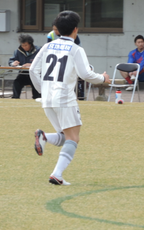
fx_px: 5043
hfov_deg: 1.6
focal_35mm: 804
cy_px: 116
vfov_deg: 2.6
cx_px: 113
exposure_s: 1/250
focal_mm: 98.1
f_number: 4.9
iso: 90
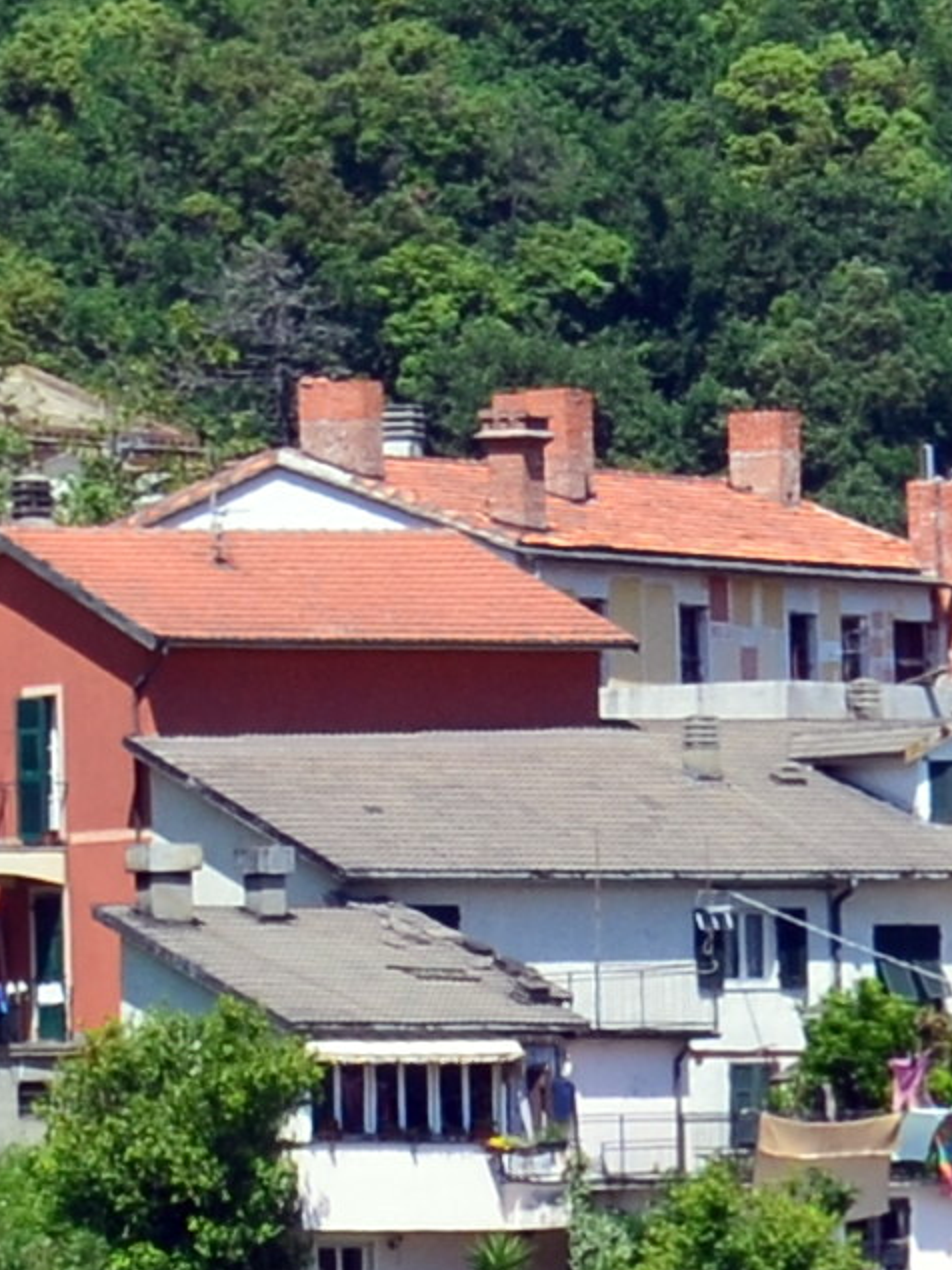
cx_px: -2518
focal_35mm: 615
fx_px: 22549
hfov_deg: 2.4
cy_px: -352
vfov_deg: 3.2
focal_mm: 55
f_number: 10
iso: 200
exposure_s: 1/250
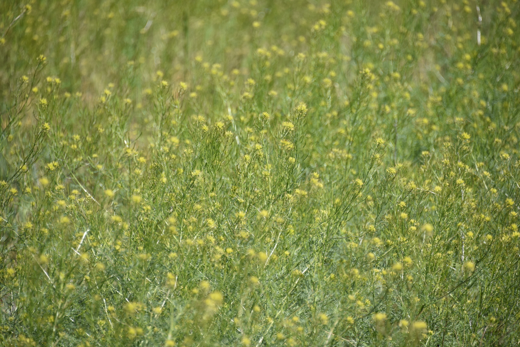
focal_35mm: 300
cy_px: 174
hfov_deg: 6.9
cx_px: 260
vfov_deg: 4.6
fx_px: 4334
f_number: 5.6
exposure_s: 1/640
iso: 220
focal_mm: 300
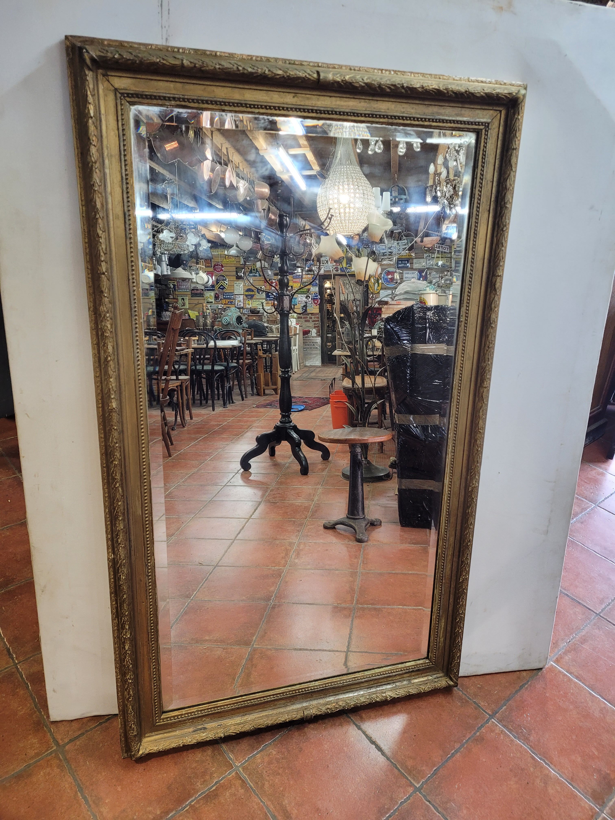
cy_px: 410
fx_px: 616
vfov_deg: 67.3
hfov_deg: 53.1
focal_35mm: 26
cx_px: 308
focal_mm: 5.4
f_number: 1.8
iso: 200
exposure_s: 1/50
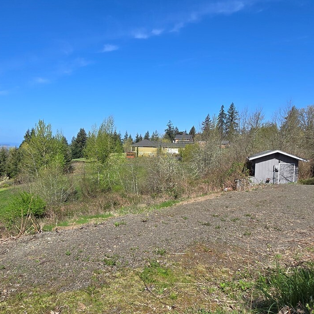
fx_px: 267
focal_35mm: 26
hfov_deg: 60.9
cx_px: 151
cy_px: 175
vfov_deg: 60.8
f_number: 2.2
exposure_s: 1/2140
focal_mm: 2.2
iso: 50
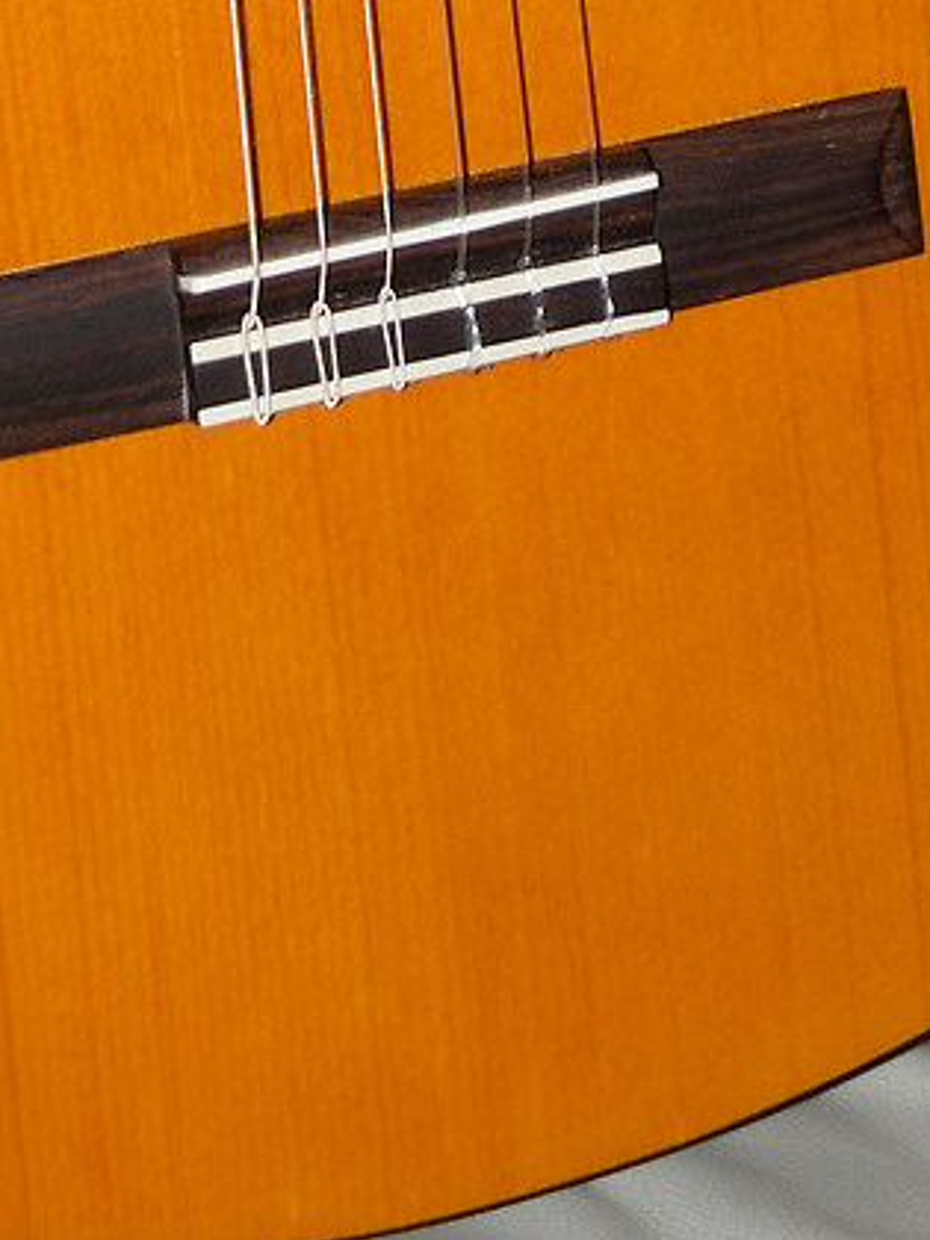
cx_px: 1110
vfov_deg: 9.0
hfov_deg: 7.4
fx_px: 7093
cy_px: -1724
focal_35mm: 198
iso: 100
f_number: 5.6
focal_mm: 24
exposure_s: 1/60
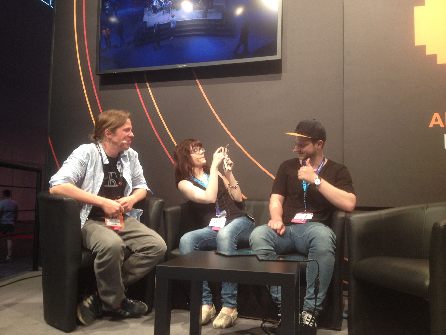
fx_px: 451
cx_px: 223
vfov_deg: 40.7
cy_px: 168
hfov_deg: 52.6
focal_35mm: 35
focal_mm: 4.28
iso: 80
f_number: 2.4
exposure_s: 1/20
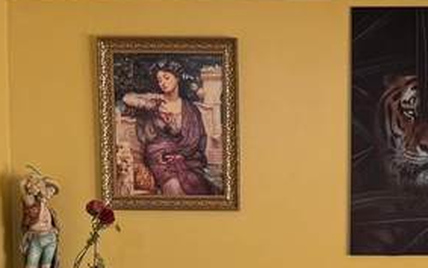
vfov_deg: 11.2
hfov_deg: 17.9
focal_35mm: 115
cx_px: 380
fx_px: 1342
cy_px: 330
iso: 200
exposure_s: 1/63
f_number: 1.78
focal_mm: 6.76
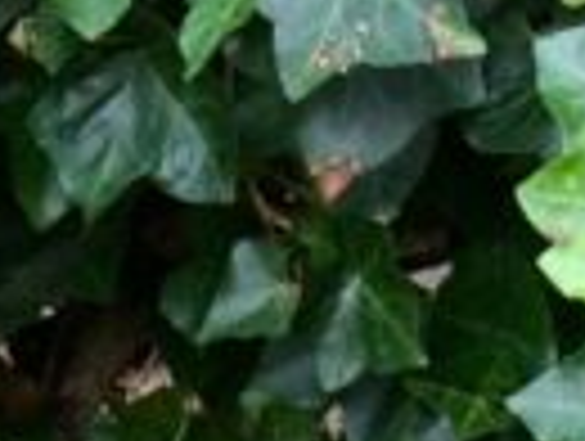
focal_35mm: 178
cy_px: 1688
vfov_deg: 6.8
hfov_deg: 10.9
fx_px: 3014
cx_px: -68
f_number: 2.2
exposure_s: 1/106
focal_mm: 4.15
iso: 32
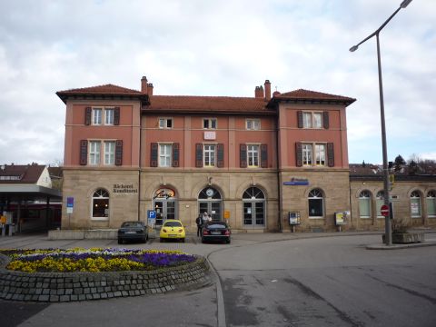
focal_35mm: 32
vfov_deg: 44.2
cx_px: 218
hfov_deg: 56.8
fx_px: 403
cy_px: 164
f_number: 4
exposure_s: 1/250
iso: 100
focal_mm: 5.2
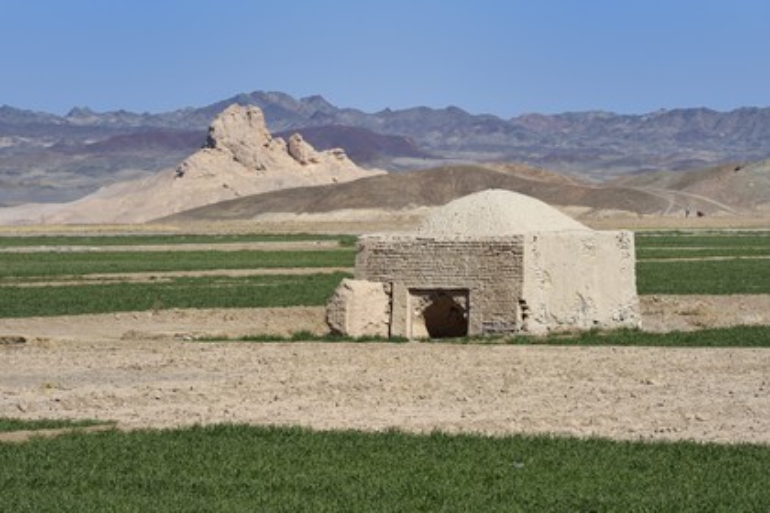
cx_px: 385
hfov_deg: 10.8
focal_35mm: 190
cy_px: 256
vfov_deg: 7.2
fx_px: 4064
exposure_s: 1/400
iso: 200
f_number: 13
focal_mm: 190
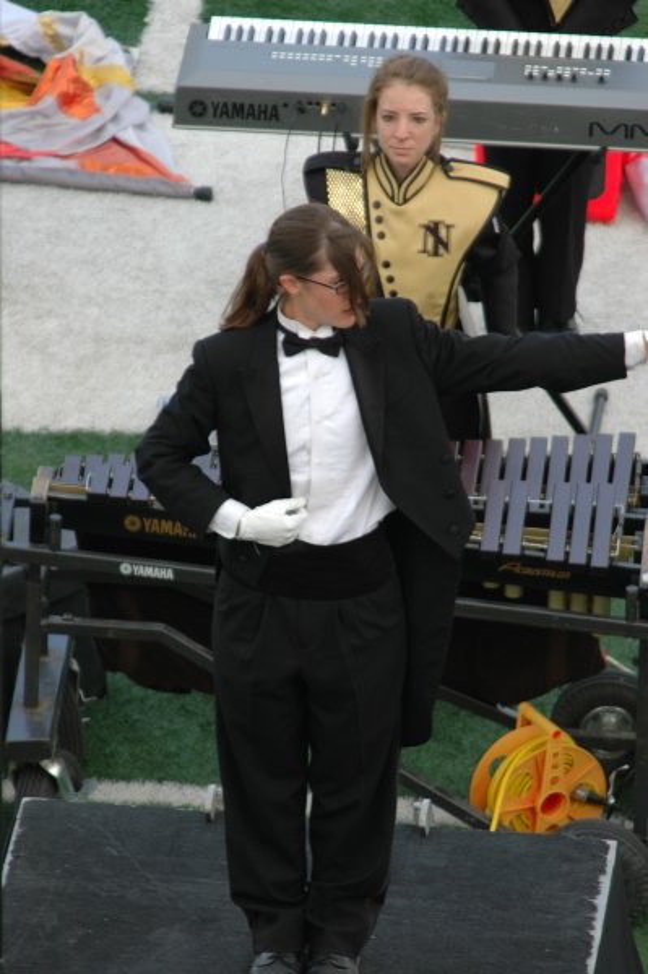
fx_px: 16227
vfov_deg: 3.4
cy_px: 487
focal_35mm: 600
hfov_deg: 2.3
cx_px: 324
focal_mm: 400
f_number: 5.6
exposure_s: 1/125
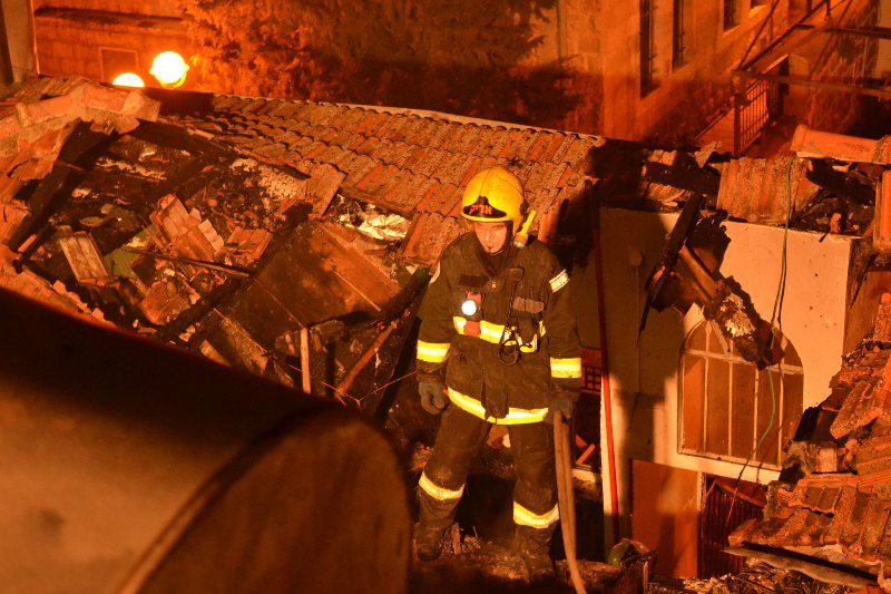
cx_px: 446
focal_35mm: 82
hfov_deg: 24.6
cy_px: 297
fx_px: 2041
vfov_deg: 16.5
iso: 1600
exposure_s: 1/5
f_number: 5.6
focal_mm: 55
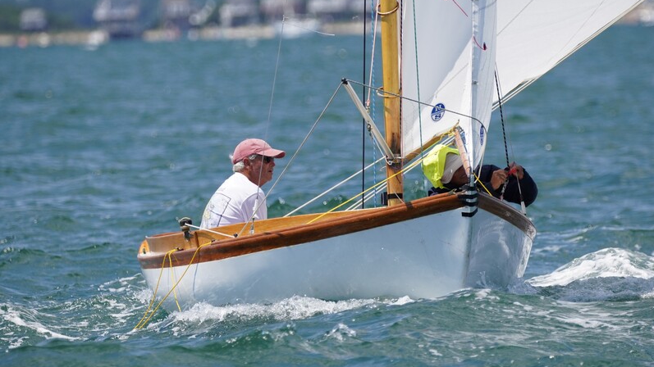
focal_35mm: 612
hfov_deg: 3.5
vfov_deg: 2.0
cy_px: 181
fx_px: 10611
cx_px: 327
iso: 320
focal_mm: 388
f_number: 6.3
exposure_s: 1/1600
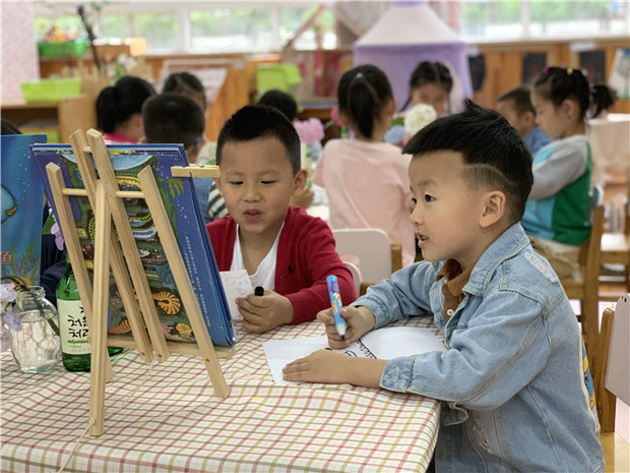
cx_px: 315
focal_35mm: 52
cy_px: 236
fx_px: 946
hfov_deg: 36.8
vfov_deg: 28.0
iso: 400
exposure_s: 1/50
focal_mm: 6
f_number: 2.4
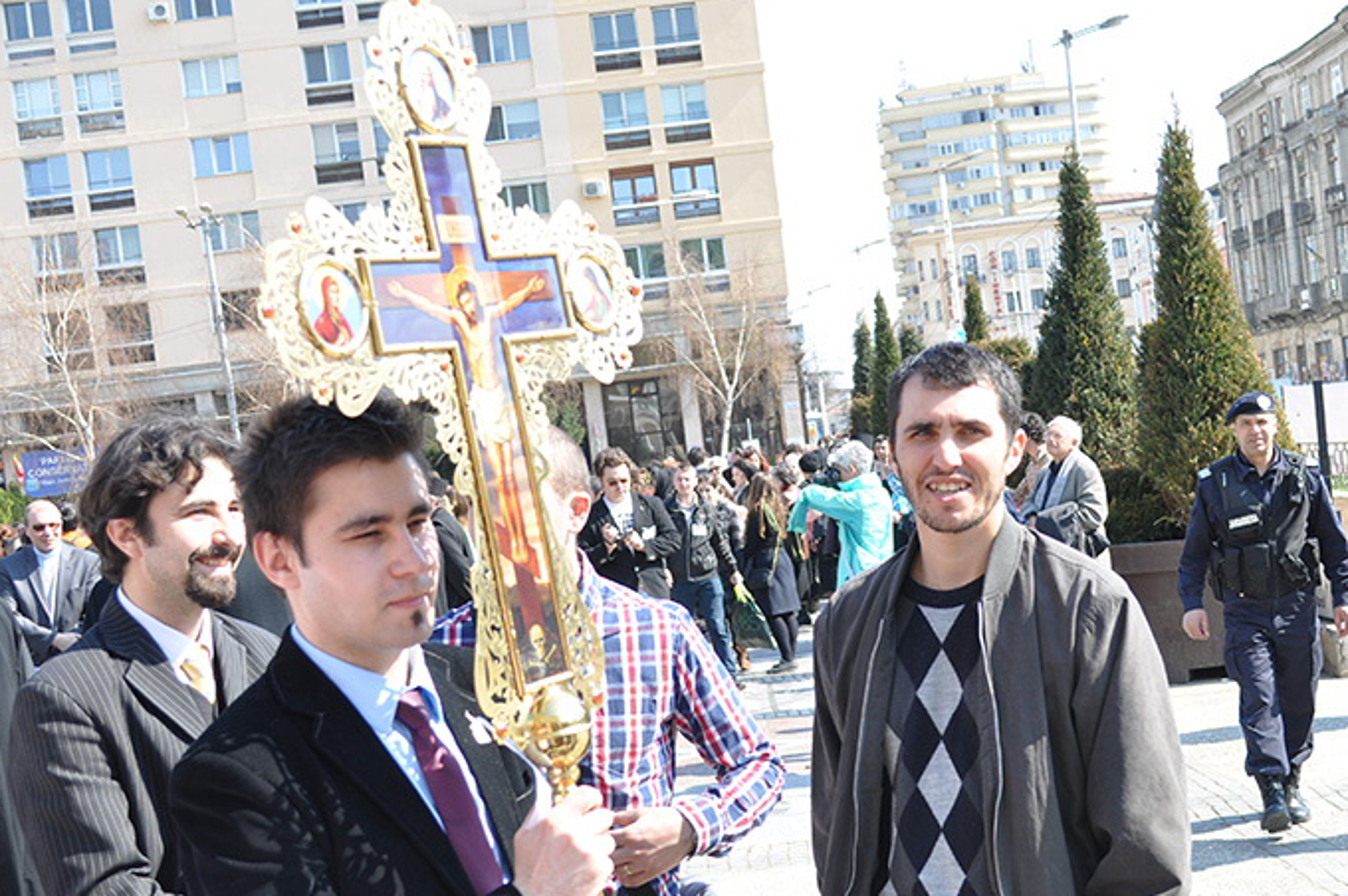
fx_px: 2119
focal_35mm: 57
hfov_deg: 35.2
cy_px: 543
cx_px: 789
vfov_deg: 23.8
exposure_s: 1/250
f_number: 8
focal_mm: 29
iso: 250
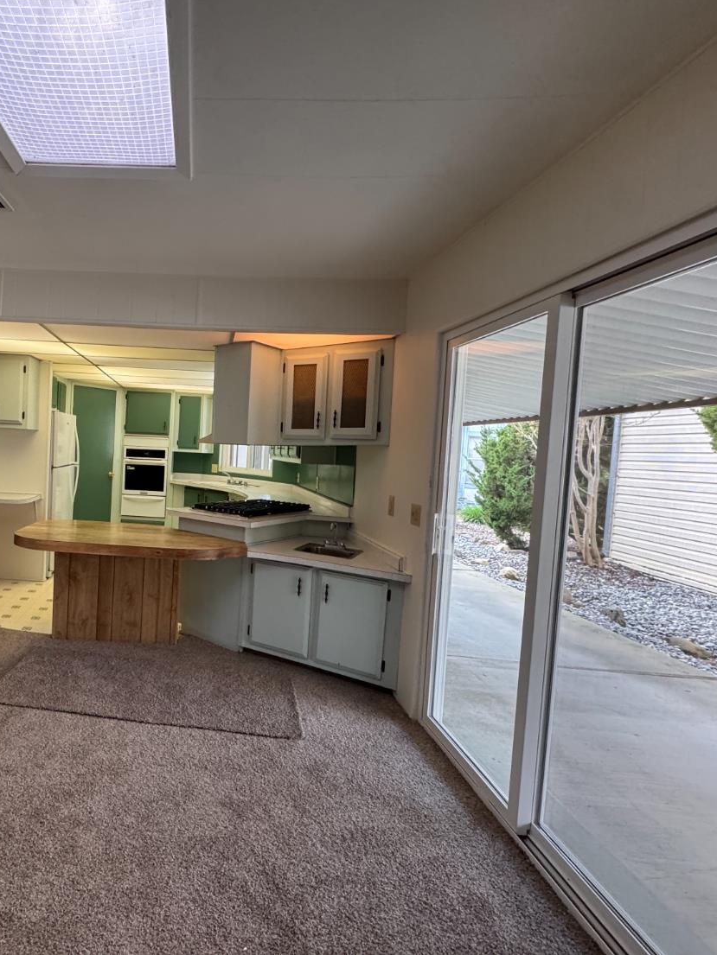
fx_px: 525
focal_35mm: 19
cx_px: 169
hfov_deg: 64.1
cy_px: 470
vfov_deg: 84.7
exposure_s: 1/120
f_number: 2.2
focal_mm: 2.22
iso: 320
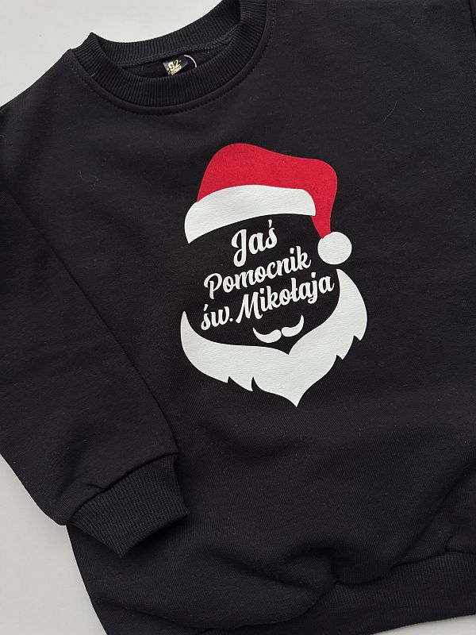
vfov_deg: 71.6
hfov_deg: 56.8
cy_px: 318
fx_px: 440
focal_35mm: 24
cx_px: 238
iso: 400
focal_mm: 6.76
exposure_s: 1/56
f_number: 1.78
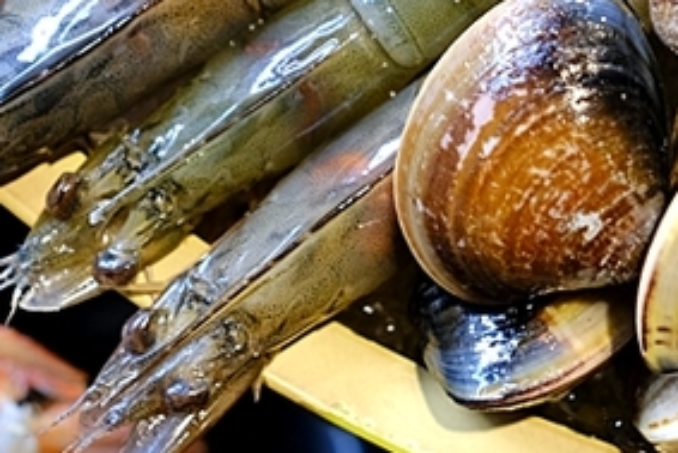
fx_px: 1978
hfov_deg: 19.4
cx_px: 311
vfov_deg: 12.7
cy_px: -103
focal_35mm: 105
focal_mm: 23
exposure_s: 1/75
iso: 1000
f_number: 3.6
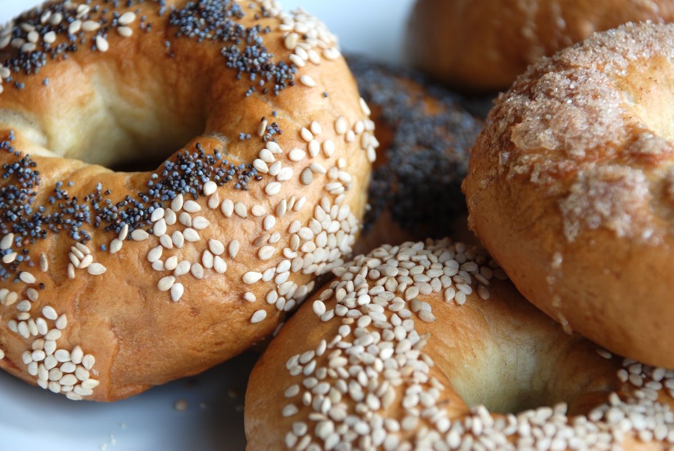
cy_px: 226
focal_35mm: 142
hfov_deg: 14.4
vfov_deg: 9.7
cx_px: 337
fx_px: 2671
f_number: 5.6
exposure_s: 1/30
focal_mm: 95
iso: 100
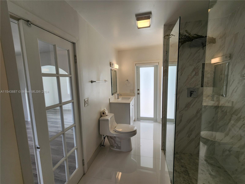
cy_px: 92
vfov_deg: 89.9
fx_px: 92
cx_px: 122
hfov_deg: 106.2
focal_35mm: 13
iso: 50
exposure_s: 1/161
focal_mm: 2.2
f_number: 2.2
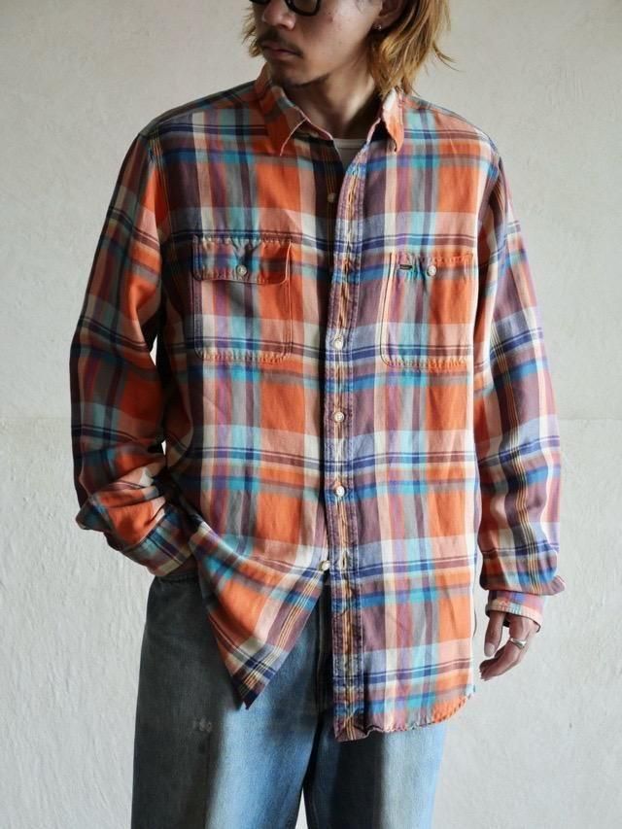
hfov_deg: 15.4
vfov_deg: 20.4
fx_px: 2299
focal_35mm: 96
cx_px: 311
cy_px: 414
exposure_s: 1/125
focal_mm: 48
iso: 1600
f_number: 3.9
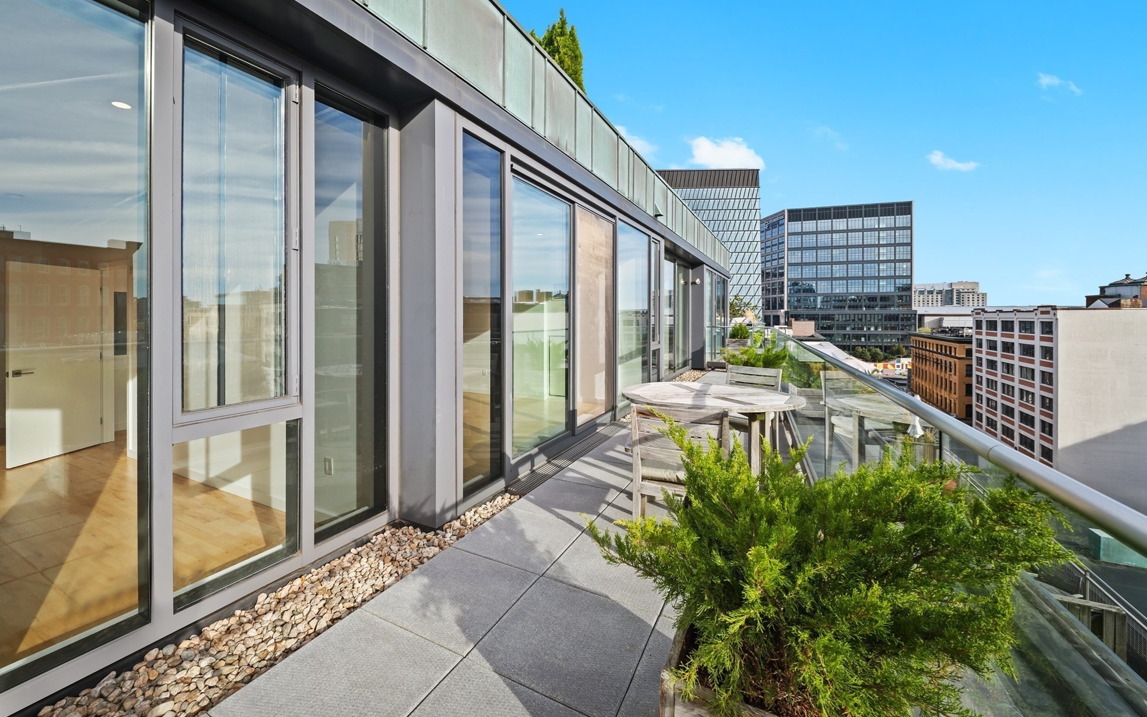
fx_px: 406
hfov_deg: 109.3
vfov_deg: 82.8
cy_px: 362
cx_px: 551
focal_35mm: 13
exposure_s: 1/125
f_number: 10
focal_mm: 12
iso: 400
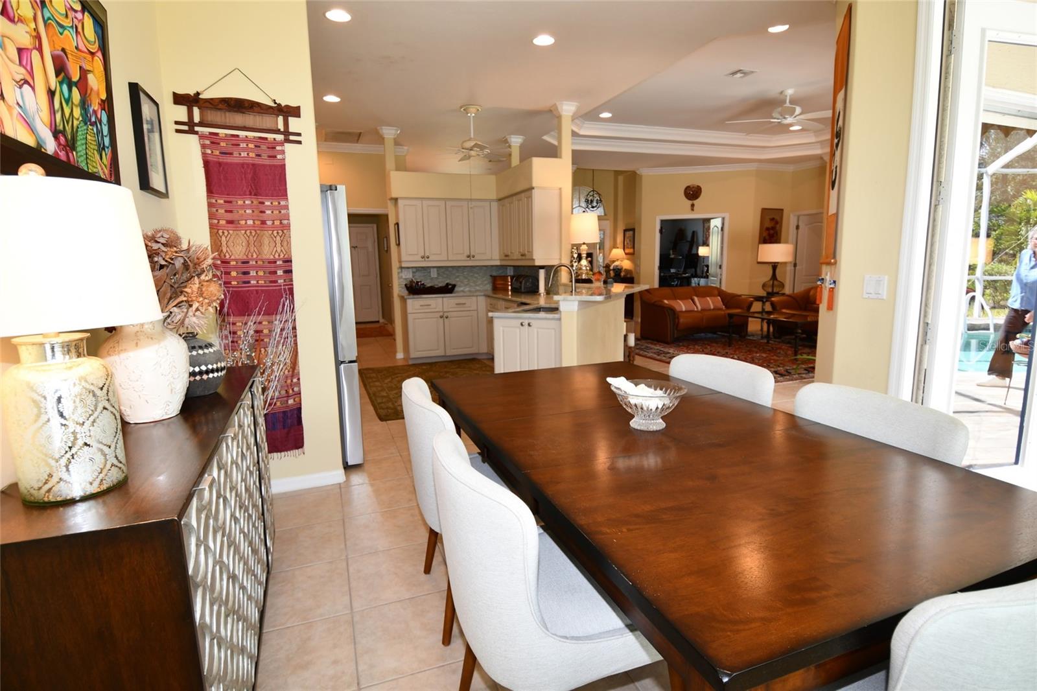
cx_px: 518
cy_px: 346
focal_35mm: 18
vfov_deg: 67.4
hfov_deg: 90.0
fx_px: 518
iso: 250
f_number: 4
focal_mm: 12
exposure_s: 1/60
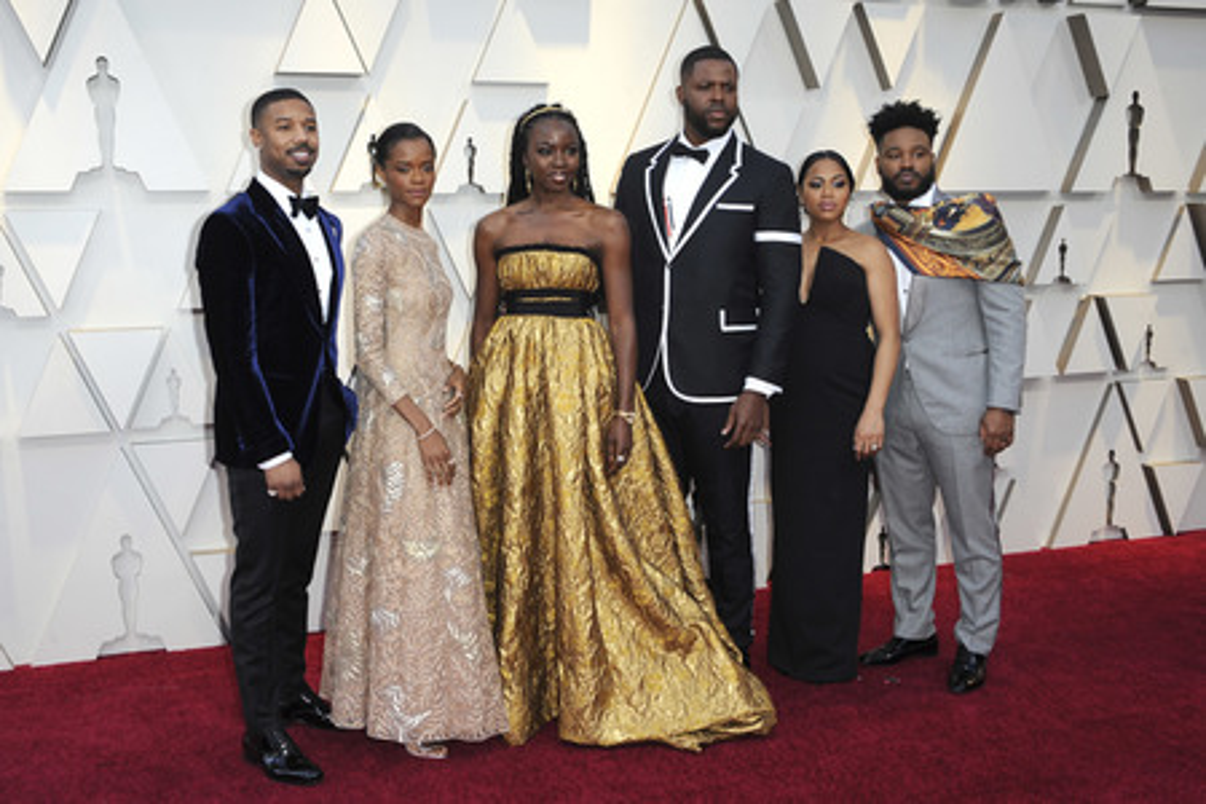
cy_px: 402
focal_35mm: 35
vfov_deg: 37.9
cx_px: 603
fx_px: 1172
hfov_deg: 54.4
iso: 800
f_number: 7.1
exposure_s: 1/250
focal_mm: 35
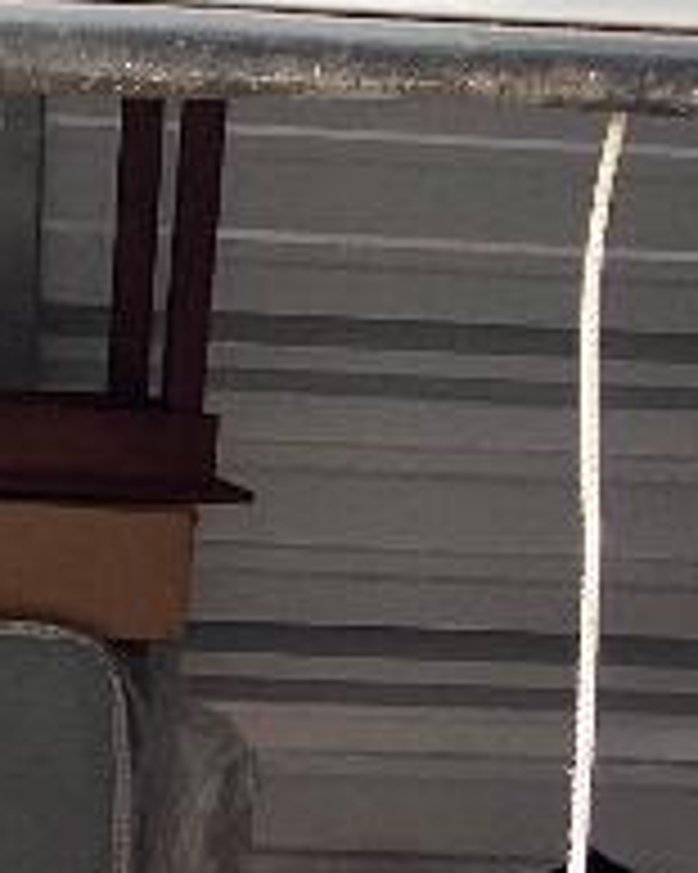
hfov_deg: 9.1
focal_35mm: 169
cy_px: 1904
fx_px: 4367
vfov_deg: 10.3
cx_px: 95
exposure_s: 1/121
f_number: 1.8
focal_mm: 3.99
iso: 64
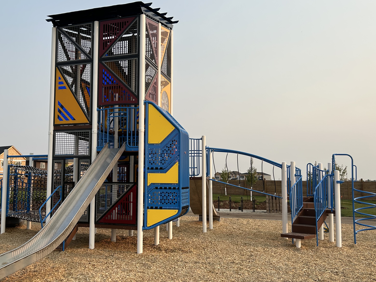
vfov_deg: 41.8
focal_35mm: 34
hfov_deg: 53.6
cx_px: 149
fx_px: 369
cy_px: 154
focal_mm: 5.7
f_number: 1.5
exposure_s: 1/2123
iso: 50
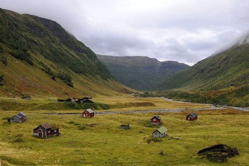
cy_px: 83
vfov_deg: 35.1
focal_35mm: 38
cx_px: 124
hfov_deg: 50.7
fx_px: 263
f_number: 9
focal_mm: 38
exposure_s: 1/125
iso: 400
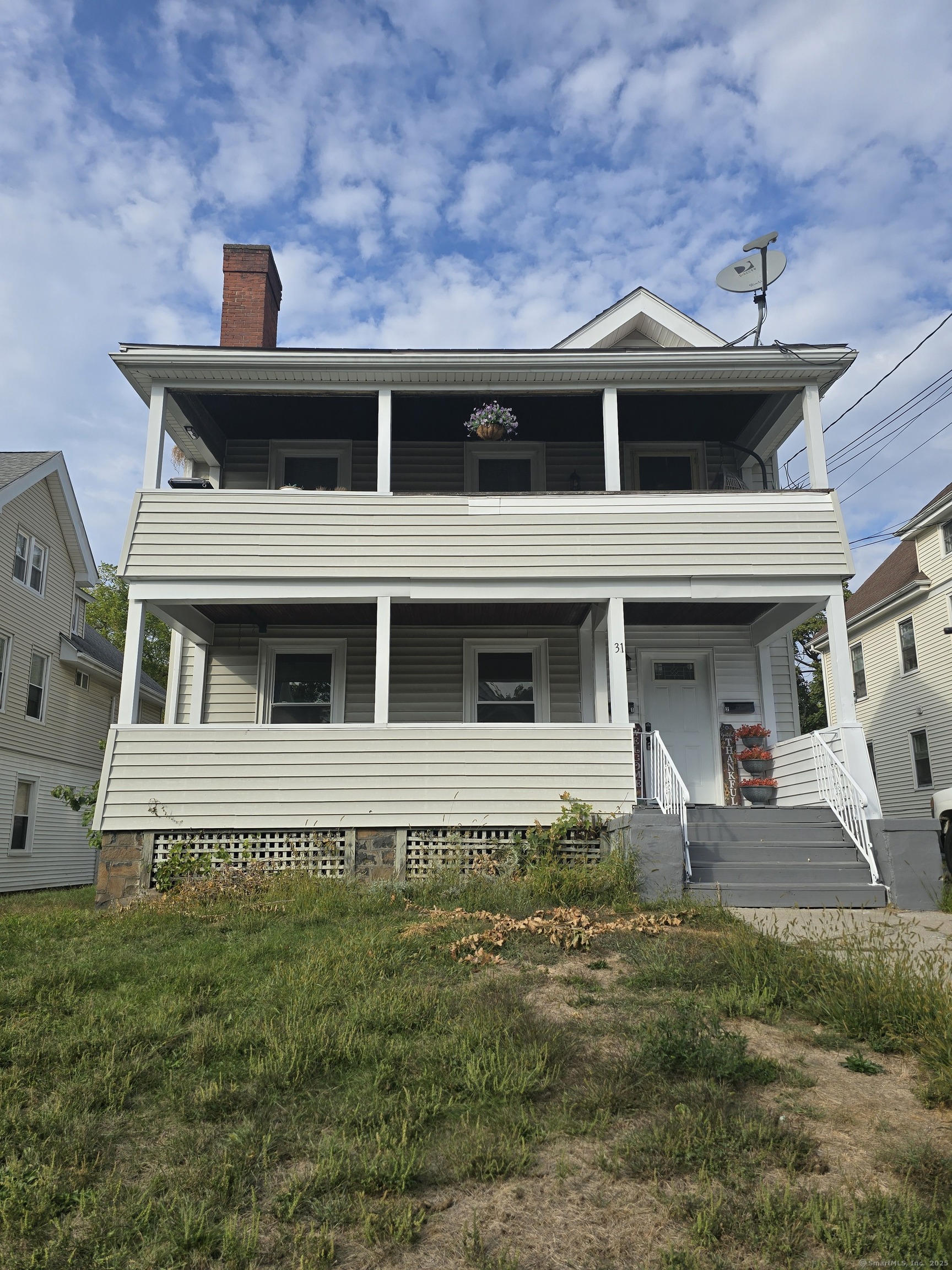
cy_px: 635
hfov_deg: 58.9
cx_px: 476
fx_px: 843
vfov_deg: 73.9
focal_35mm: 23
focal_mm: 6.3
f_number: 1.7
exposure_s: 1/688
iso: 12
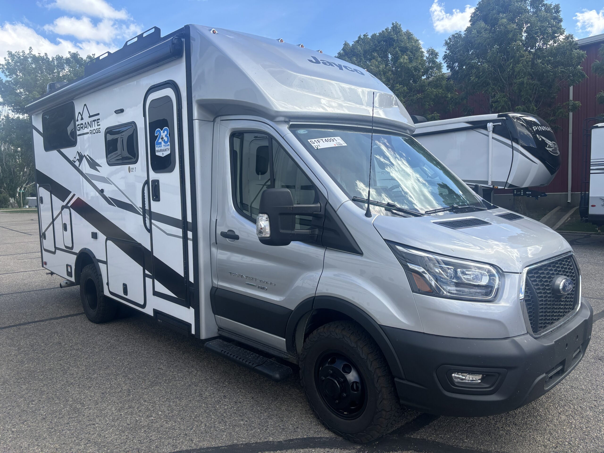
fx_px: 454
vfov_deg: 53.1
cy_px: 226
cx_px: 302
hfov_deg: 67.3
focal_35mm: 26
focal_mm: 5.96
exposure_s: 1/1248
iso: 50
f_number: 1.6
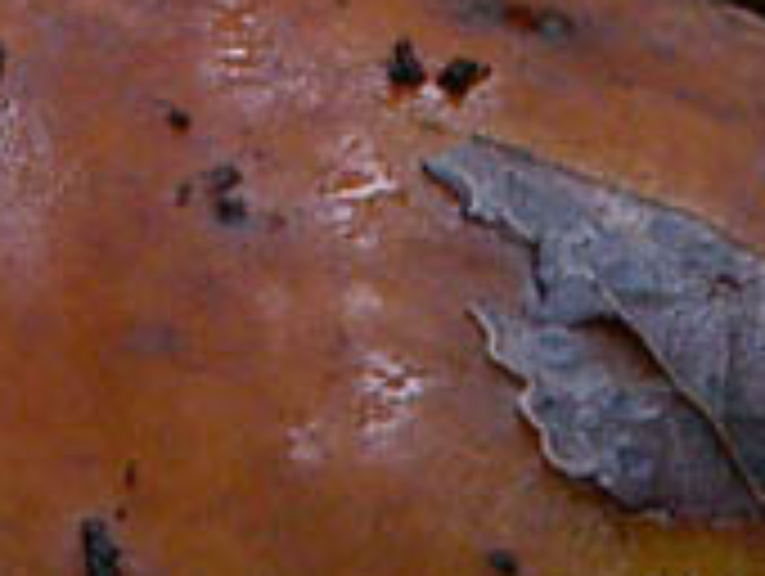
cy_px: 1089
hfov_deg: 3.9
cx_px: 567
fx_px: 11331
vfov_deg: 2.9
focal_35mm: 512
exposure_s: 1/4
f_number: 10.6
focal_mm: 22.6
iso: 200
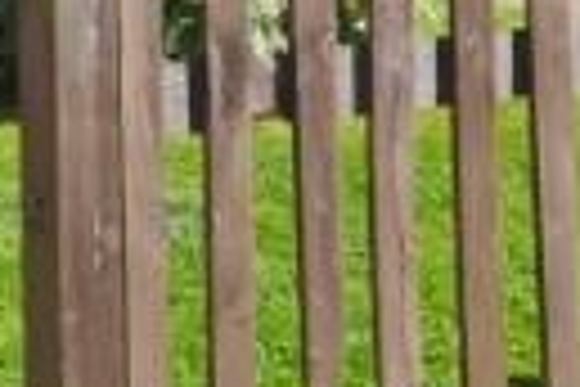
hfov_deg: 11.3
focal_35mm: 167
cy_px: -749
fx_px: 2690
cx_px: -535
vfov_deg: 7.3
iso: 100
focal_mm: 14
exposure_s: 1/250
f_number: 8
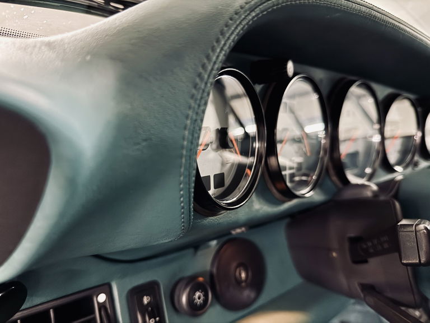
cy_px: 162
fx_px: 298
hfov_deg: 71.6
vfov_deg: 56.8
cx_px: 215
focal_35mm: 24
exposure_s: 1/25
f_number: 1.78
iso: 800
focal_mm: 6.76
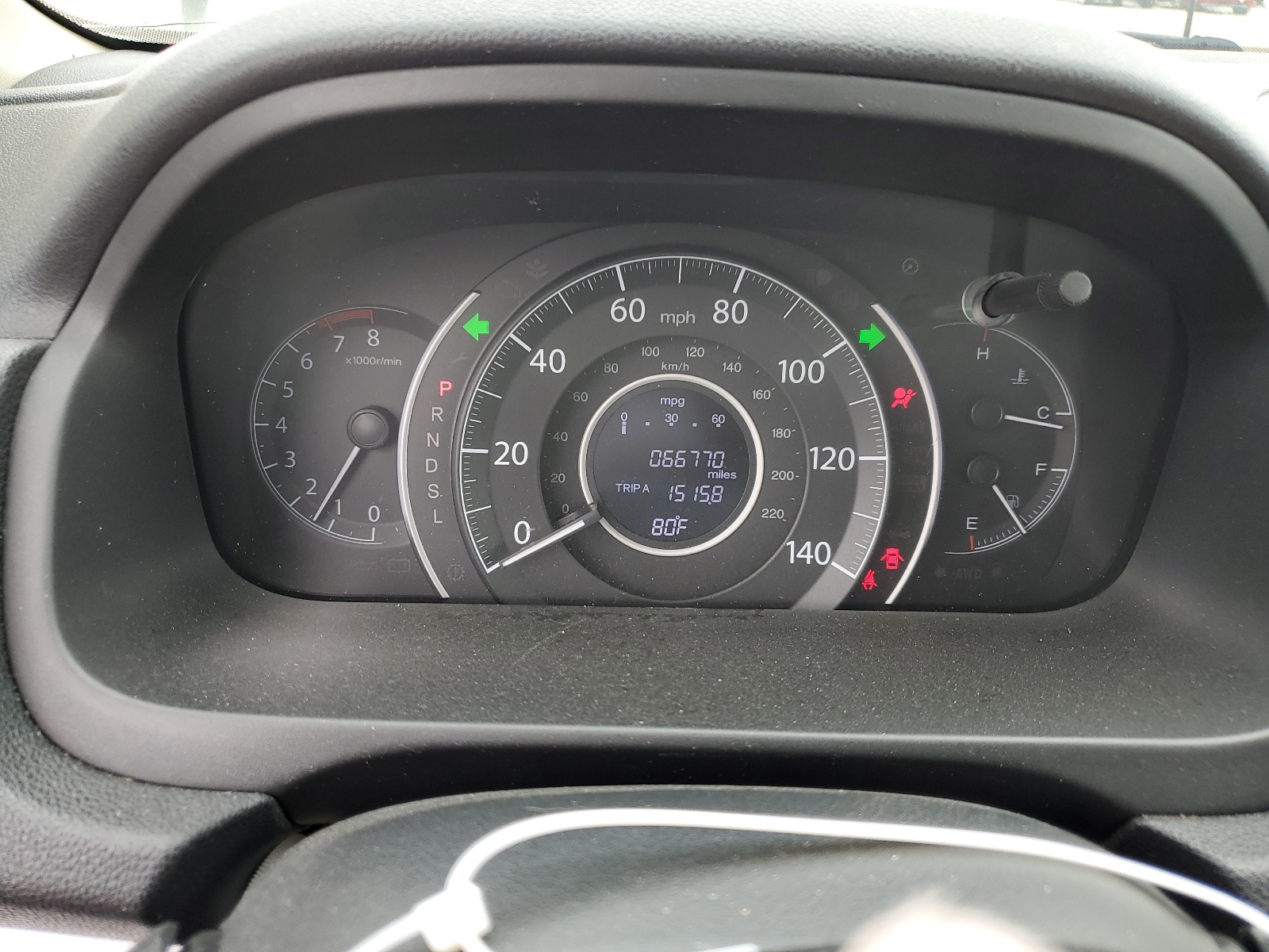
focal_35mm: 26
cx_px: 634
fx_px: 953
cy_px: 476
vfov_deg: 53.1
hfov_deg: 67.3
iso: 50
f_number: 1.5
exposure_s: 1/159
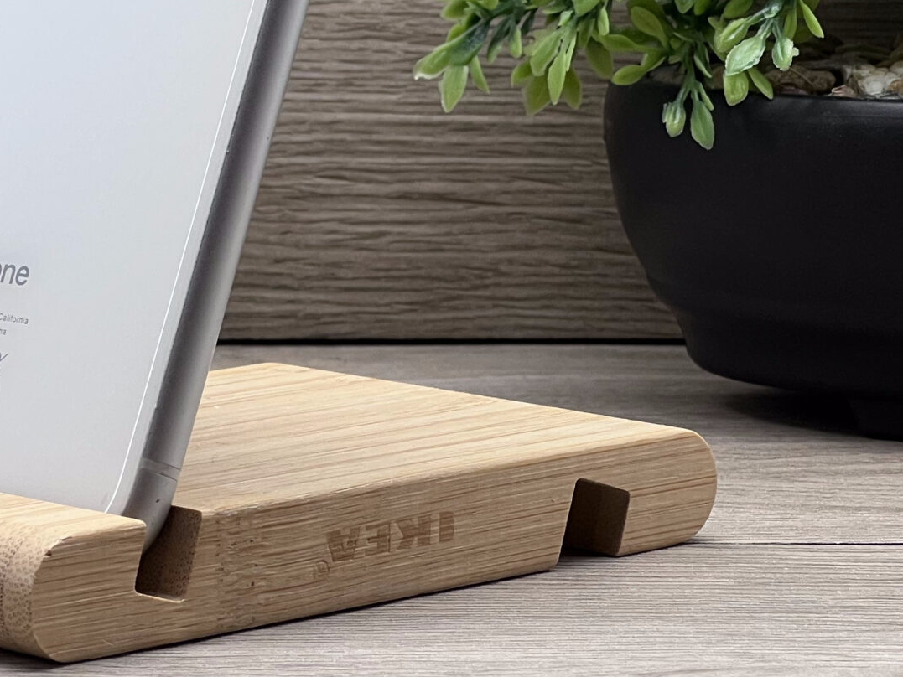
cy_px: 75
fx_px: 4774
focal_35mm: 183
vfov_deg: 8.1
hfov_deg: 10.7
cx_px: -45
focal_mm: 9
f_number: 2.8
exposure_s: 1/100
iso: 64
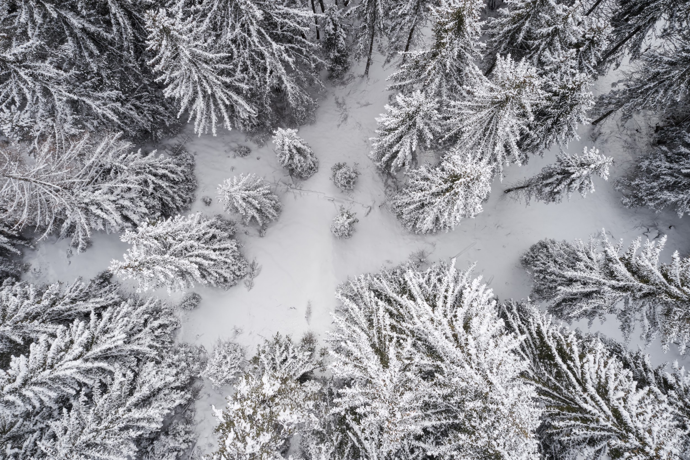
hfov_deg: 65.5
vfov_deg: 46.4
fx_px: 536
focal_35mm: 28
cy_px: 230
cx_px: 345
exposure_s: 1/80
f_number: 10
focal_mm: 10.26
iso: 100
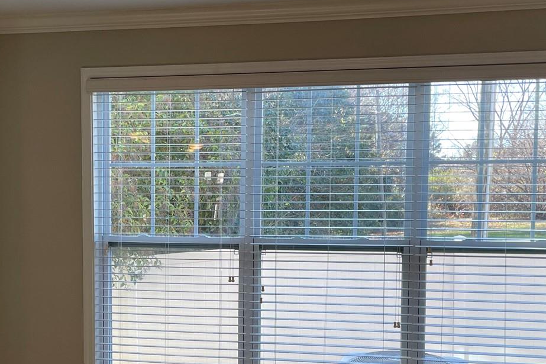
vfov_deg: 22.4
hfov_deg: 33.1
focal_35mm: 60
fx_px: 910
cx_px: 175
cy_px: 275
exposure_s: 1/120
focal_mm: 4.2
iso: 40
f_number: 1.6
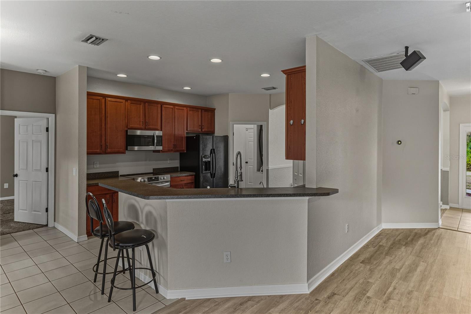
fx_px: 249
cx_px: 236
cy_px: 157
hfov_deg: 86.9
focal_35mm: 19
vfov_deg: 64.6
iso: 500
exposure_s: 1/1600
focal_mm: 19
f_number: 2.8
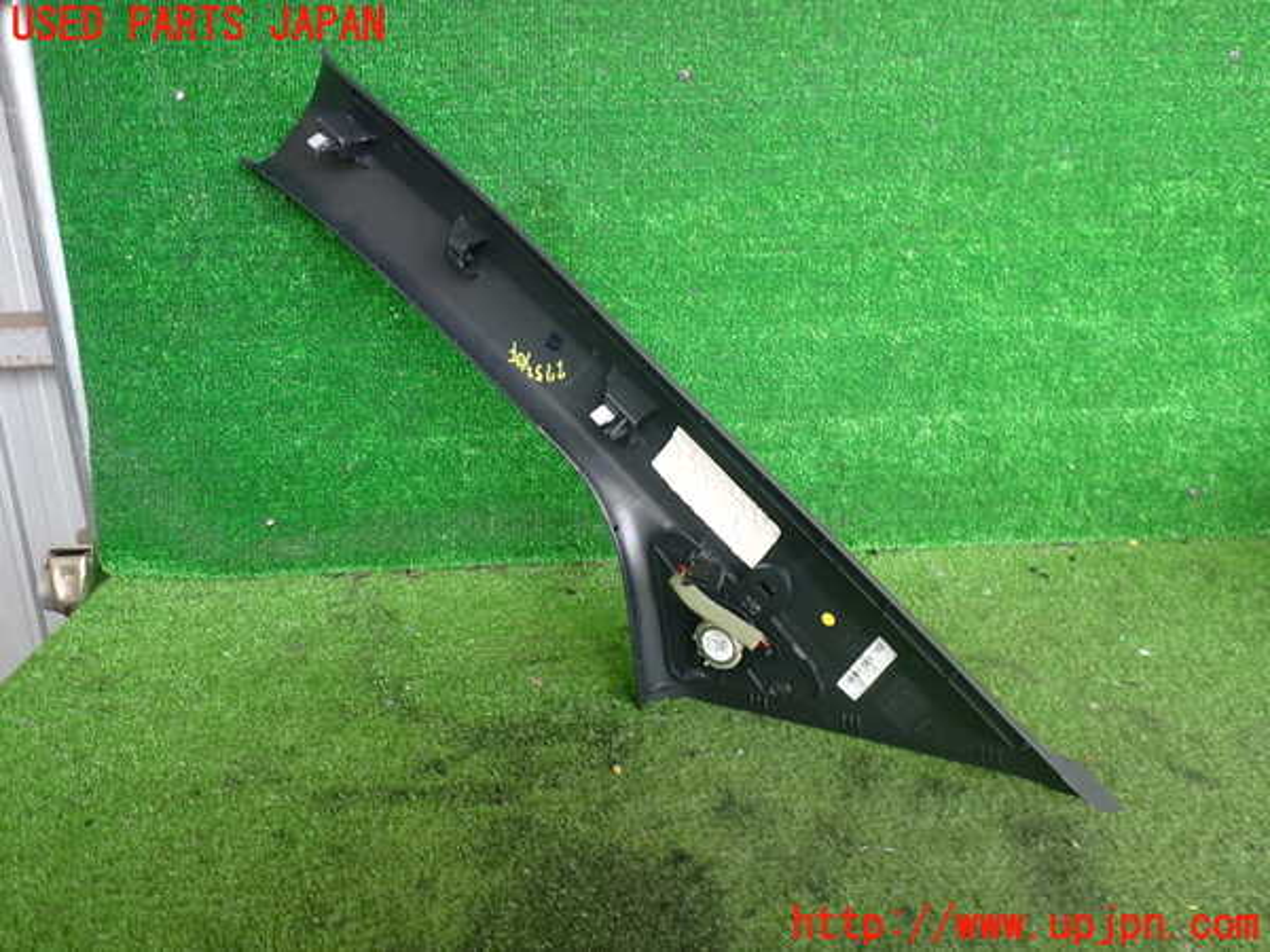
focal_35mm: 30
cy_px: 476
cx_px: 635
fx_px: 1101
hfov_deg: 60.0
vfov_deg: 46.8
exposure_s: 1/80
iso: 200
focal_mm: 5.4
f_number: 2.3
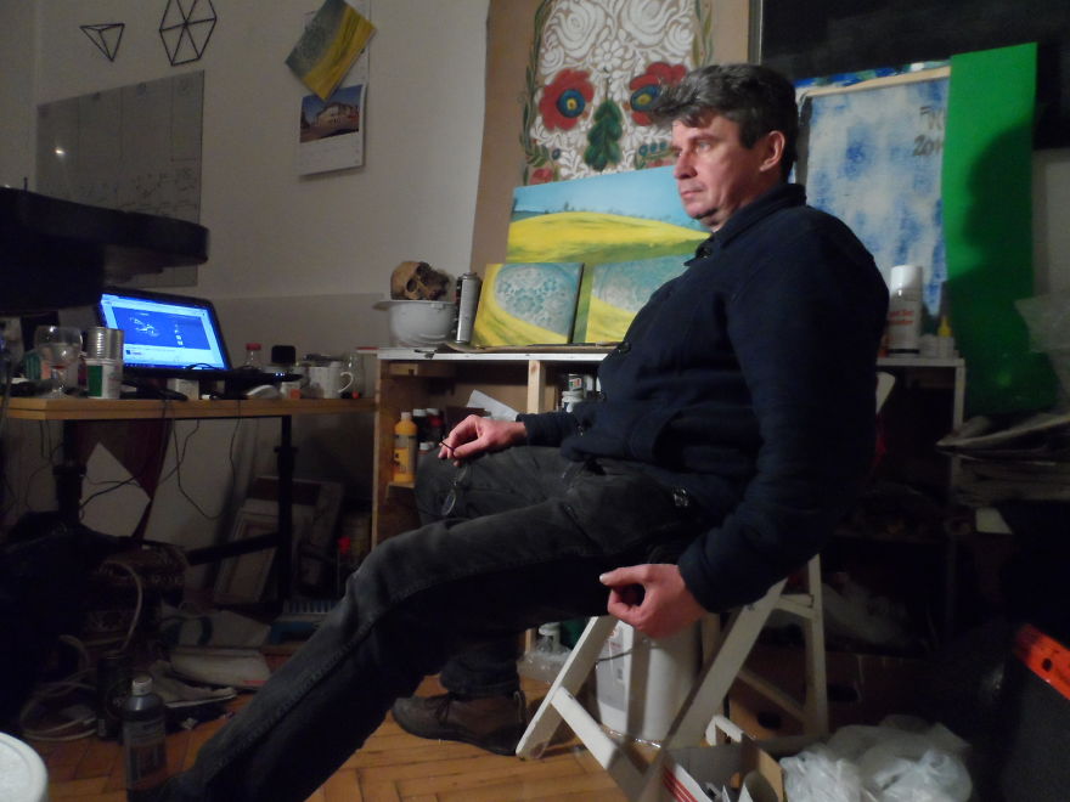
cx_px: 535
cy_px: 401
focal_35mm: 24
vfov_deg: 56.8
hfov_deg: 71.6
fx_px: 742
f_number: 3.2
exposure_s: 1/30
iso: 480
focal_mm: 4
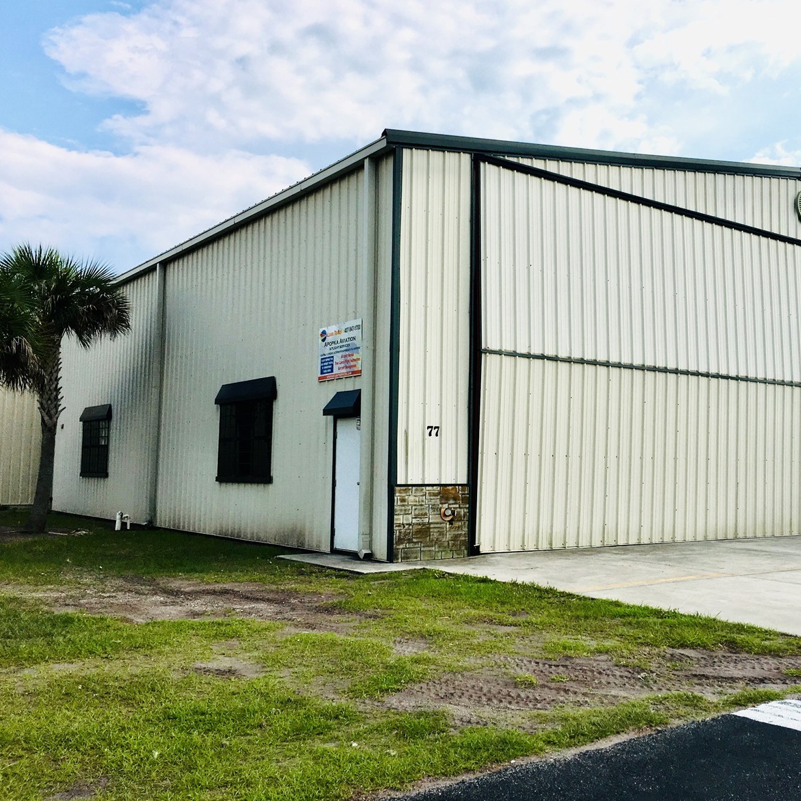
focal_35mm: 35
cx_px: 524
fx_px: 916
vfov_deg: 47.2
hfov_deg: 46.6
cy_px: 397
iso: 25
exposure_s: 1/2331
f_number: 2.2
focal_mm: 4.15
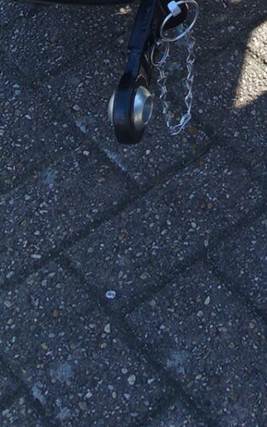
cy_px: -485
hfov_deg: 10.2
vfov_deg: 13.8
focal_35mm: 123
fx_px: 1432
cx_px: 423
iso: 125
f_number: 4
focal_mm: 8.8
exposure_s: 1/250
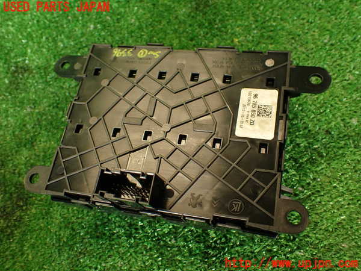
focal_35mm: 32
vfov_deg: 44.2
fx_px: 334
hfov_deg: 56.8
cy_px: 136
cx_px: 180
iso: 200
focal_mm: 5.79
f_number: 2.4
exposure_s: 1/30
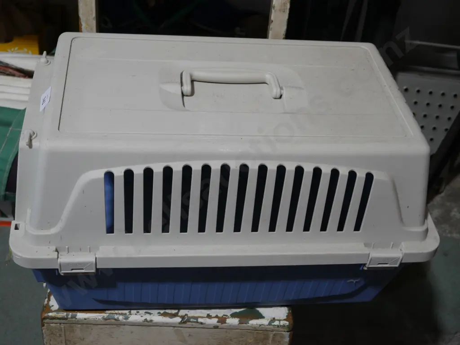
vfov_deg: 30.3
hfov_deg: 39.6
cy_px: 172
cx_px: 230
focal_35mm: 48
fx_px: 638
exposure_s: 1/60
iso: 250
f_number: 5.2
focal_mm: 24
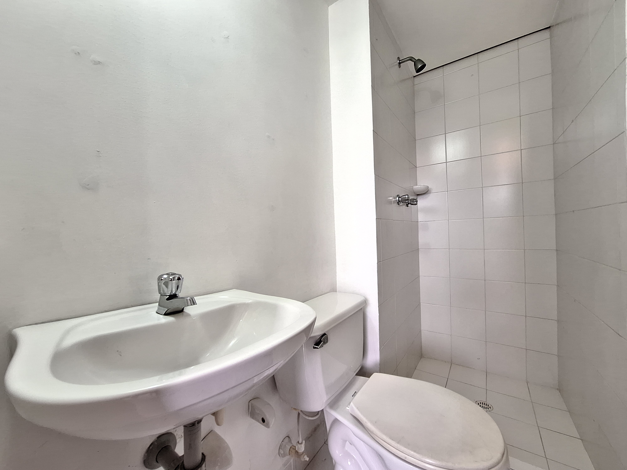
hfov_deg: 106.2
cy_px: 235
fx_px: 235
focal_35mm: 13
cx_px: 314
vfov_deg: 89.9
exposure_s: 1/25
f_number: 2.2
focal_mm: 1.74
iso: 160
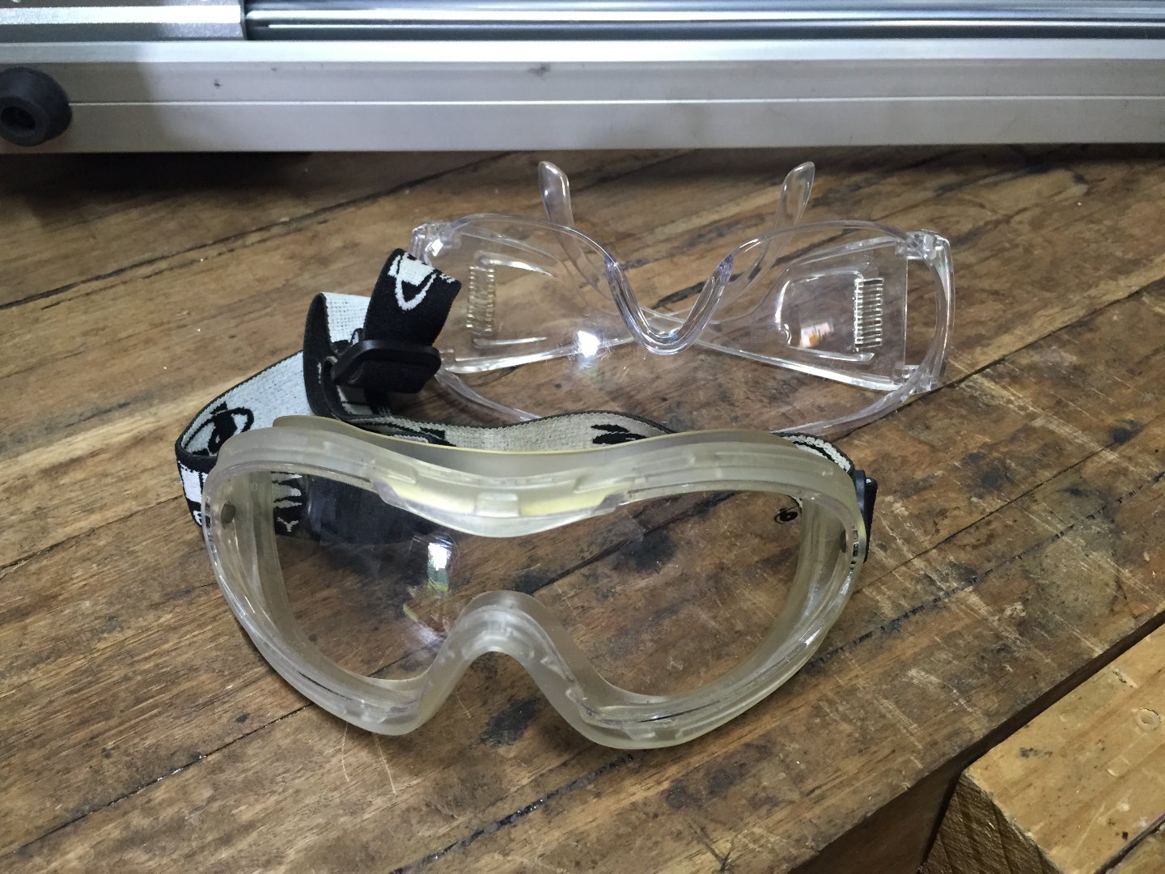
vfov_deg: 48.2
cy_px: 437
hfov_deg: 61.7
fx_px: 976
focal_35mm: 29
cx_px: 582
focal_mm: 4.15
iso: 160
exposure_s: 1/30
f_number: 2.2
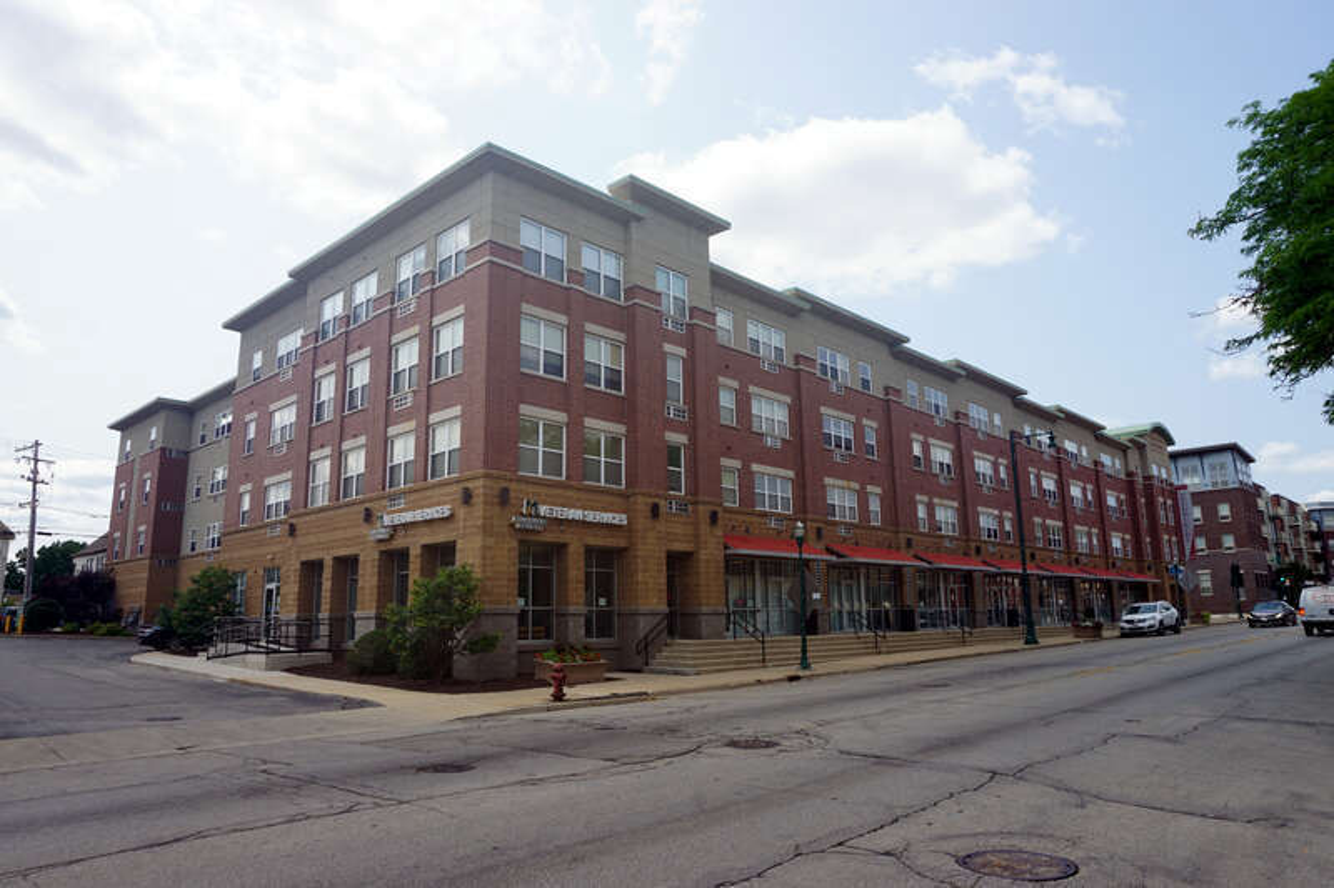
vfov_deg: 53.1
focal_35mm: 24
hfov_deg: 73.8
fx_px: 889
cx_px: 667
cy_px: 444
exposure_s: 1/125
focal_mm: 16
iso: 100
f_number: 11
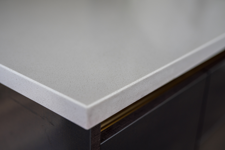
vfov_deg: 27.0
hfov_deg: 39.6
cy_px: 75
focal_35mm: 50
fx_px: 313
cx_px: 112
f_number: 2.5
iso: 500
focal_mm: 50
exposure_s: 1/100
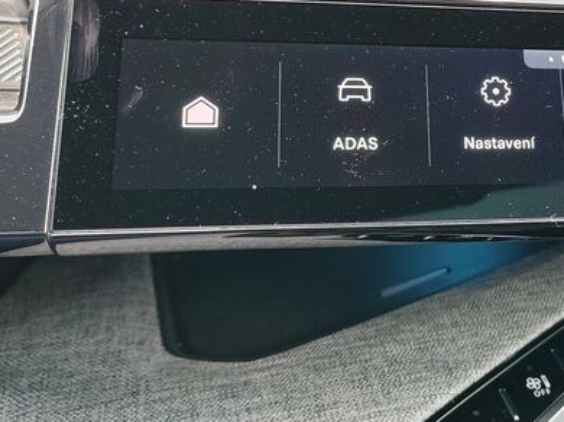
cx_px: 497
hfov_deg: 35.5
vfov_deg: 28.0
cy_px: 94
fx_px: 830
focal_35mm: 51
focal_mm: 5.52
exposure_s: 1/100
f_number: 1.9
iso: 640
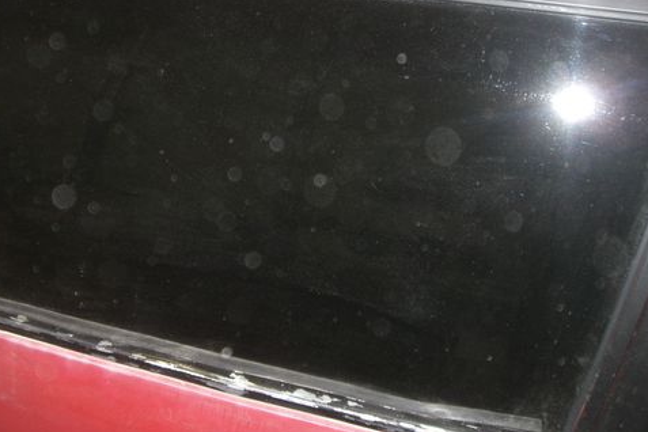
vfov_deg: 25.5
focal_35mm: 53
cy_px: 168
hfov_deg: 37.2
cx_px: 224
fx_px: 954
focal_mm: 6.2
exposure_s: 1/60
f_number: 2.7
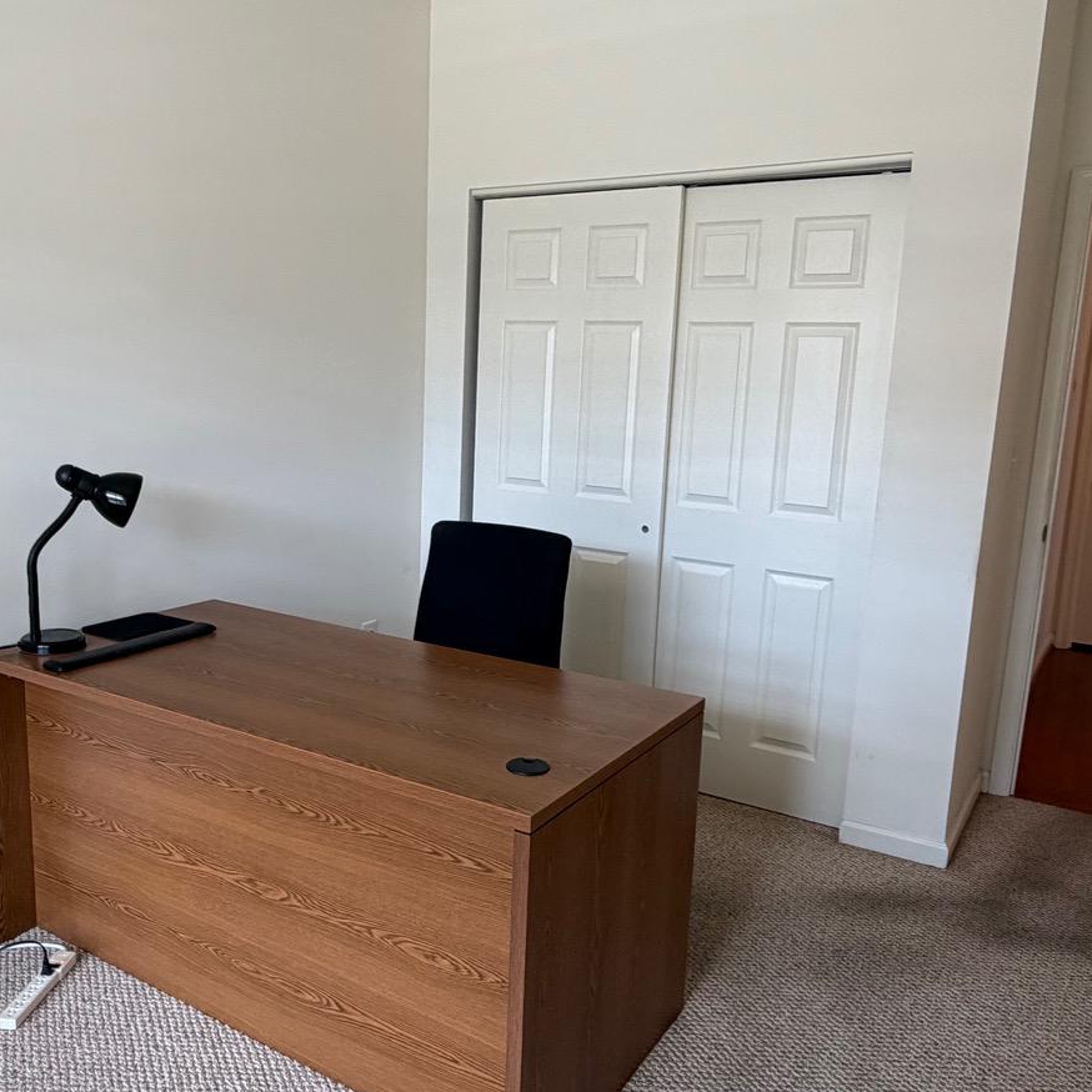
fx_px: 1035
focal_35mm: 29
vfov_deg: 55.6
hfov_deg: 55.5
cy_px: 557
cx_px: 476
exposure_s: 1/120
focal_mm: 2.22
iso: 160
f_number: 2.2
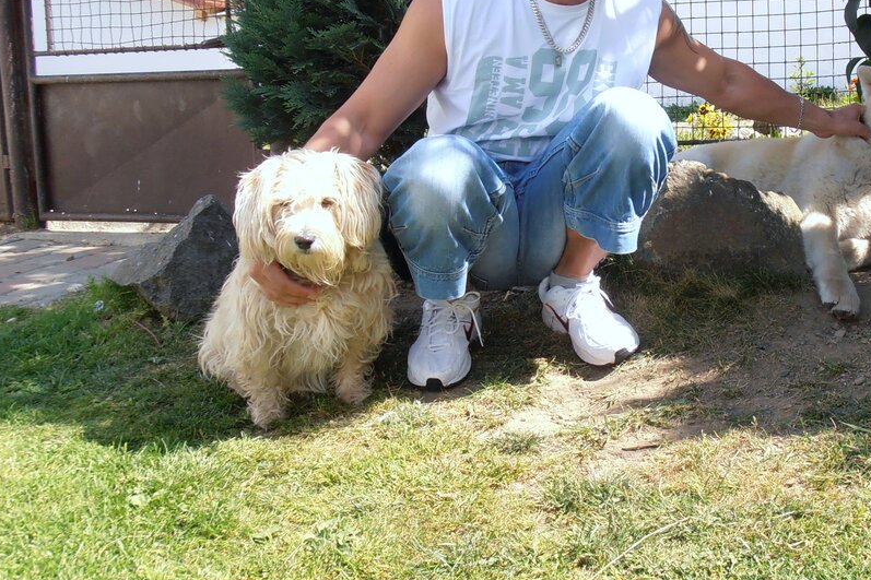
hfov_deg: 40.9
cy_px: 224
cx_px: 638
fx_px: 1137
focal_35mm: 47
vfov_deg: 28.5
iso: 80
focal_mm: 5.25
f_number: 3.5
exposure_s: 1/320
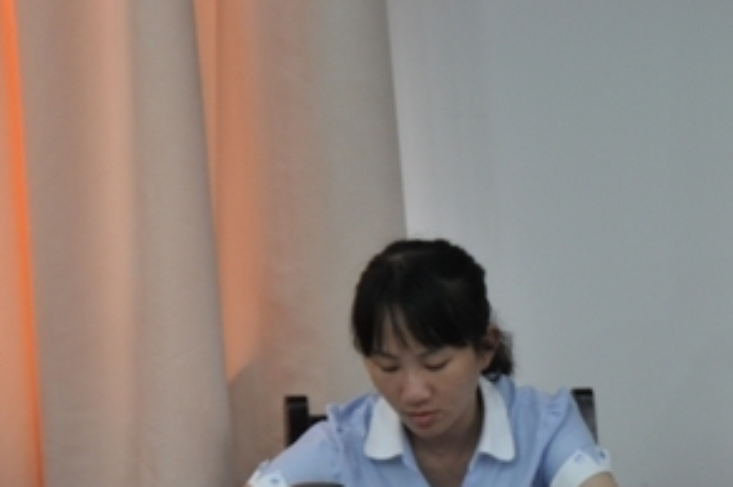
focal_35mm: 191
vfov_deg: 7.1
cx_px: 640
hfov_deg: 10.7
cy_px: 493
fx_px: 3885
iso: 1000
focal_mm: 62
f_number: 5.3
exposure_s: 1/50
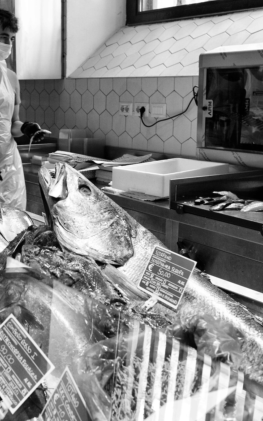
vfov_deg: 37.5
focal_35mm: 54
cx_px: 33
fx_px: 619
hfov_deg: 23.4
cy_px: 211
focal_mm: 35
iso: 1600
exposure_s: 1/125
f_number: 8
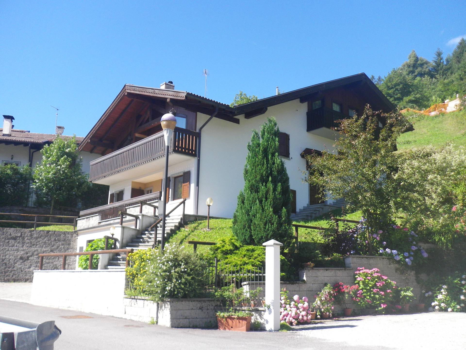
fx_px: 471
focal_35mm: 35
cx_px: 233
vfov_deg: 40.7
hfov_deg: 52.6
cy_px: 175
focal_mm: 6.2
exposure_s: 1/320
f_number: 3.8
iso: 80
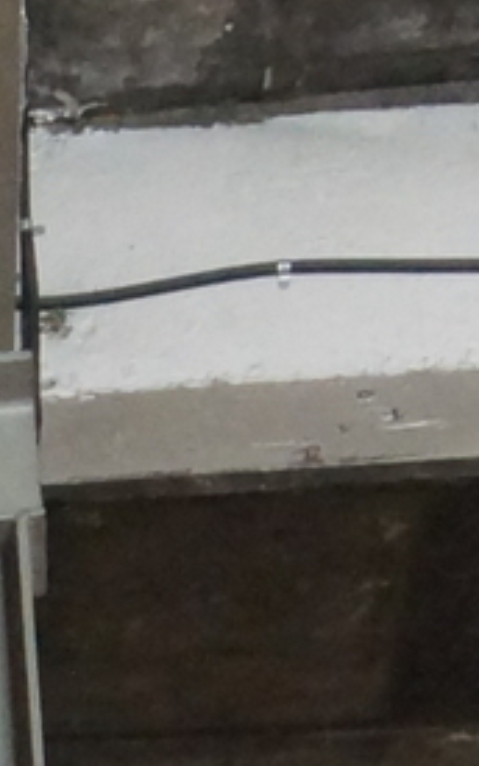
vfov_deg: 8.7
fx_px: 4634
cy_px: 1770
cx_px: -1211
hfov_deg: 5.4
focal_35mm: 222
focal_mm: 16
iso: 1600
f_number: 3.2
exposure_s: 1/60
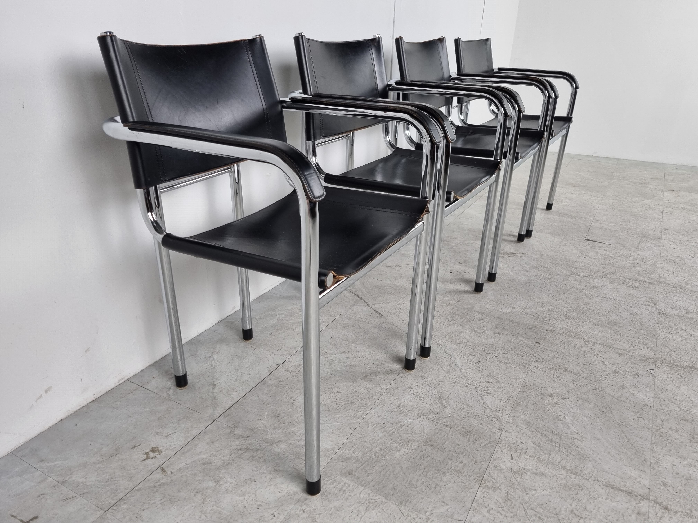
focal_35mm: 26
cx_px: 349
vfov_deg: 53.1
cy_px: 262
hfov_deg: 67.3
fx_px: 524
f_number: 1.8
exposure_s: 1/100
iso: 100
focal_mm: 5.4
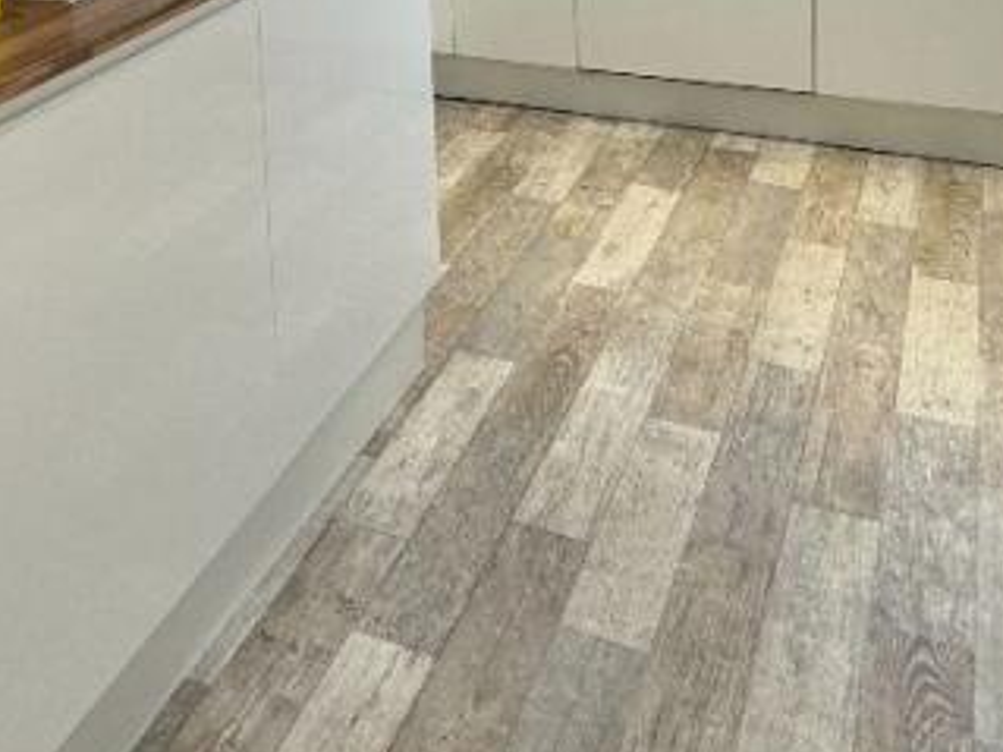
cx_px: 346
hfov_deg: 41.6
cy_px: -217
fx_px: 1303
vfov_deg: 27.2
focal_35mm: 45
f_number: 2.2
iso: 100
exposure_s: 1/100
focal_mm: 2.22
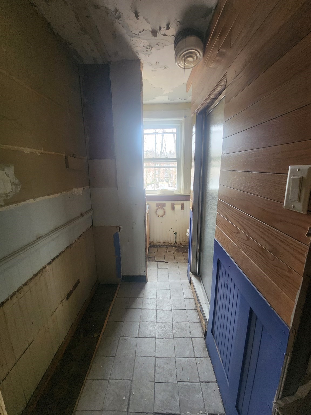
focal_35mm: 13
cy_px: 208
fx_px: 156
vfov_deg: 106.2
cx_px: 156
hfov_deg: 89.9
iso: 500
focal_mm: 2.2
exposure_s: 1/30
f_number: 2.2
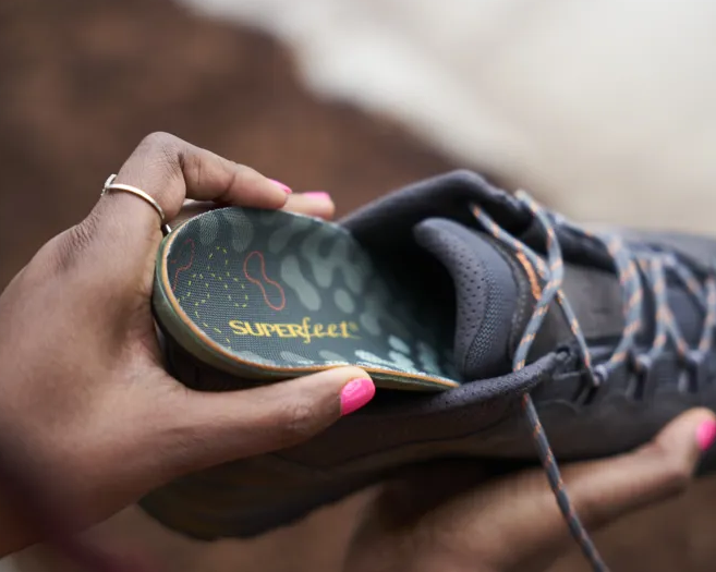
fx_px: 1695
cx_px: 406
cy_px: 284
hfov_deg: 23.8
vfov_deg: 19.2
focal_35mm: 80
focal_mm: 70
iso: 64
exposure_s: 1/320
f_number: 2.8
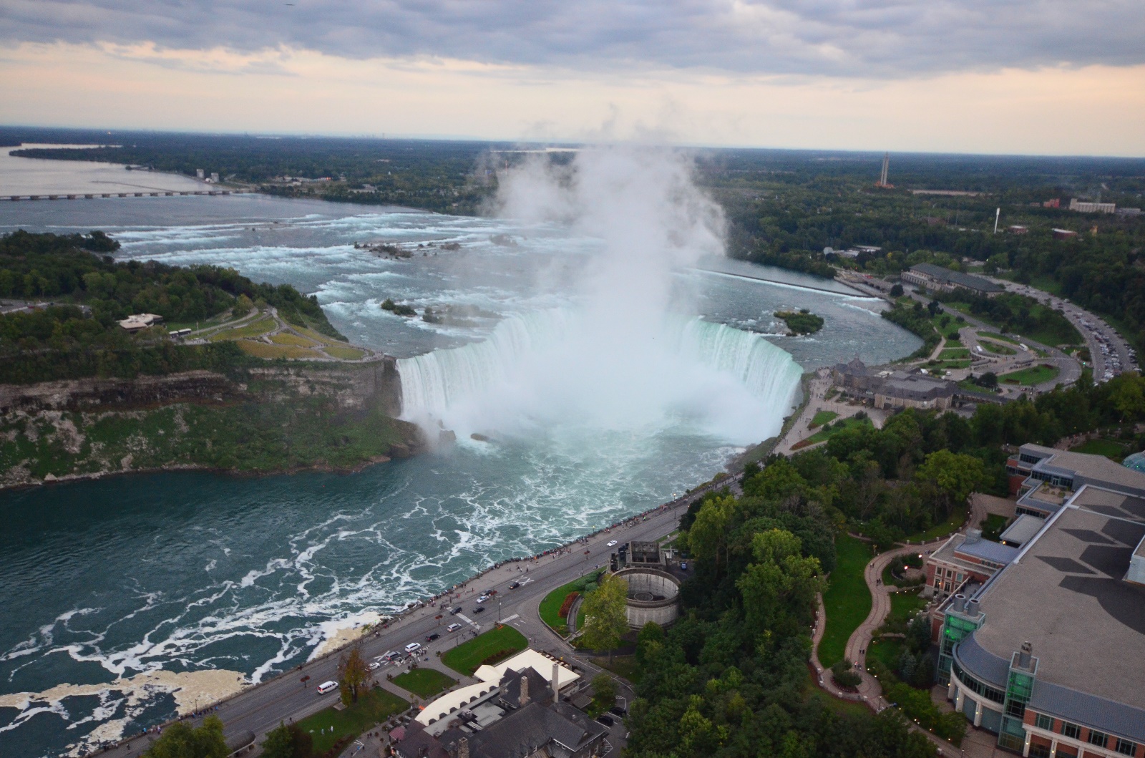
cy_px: 379
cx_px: 572
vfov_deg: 43.4
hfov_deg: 62.0
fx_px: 952
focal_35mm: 30
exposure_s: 1/250
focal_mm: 20
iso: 1600
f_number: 5.6
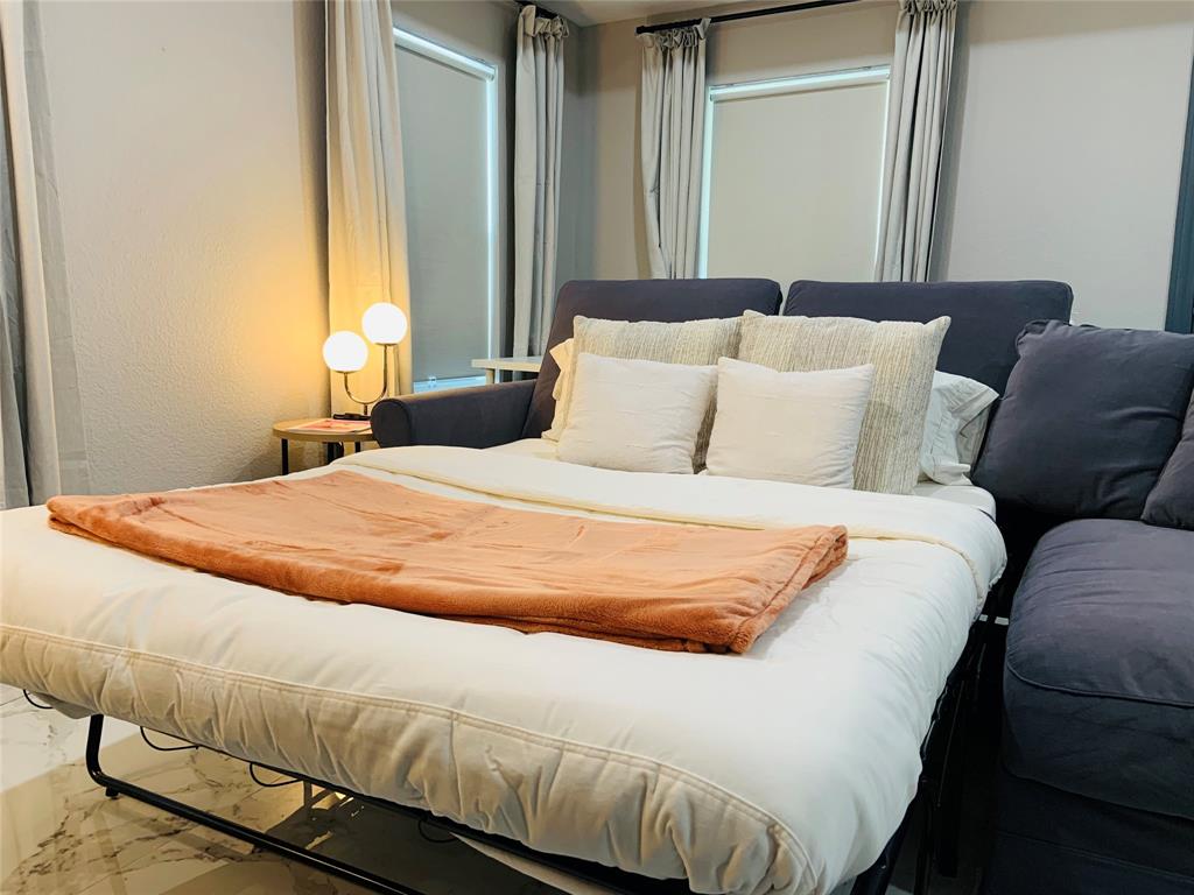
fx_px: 897
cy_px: 448
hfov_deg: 67.3
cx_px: 597
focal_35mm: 26
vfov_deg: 53.1
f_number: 1.8
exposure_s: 1/60
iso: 125
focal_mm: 4.25
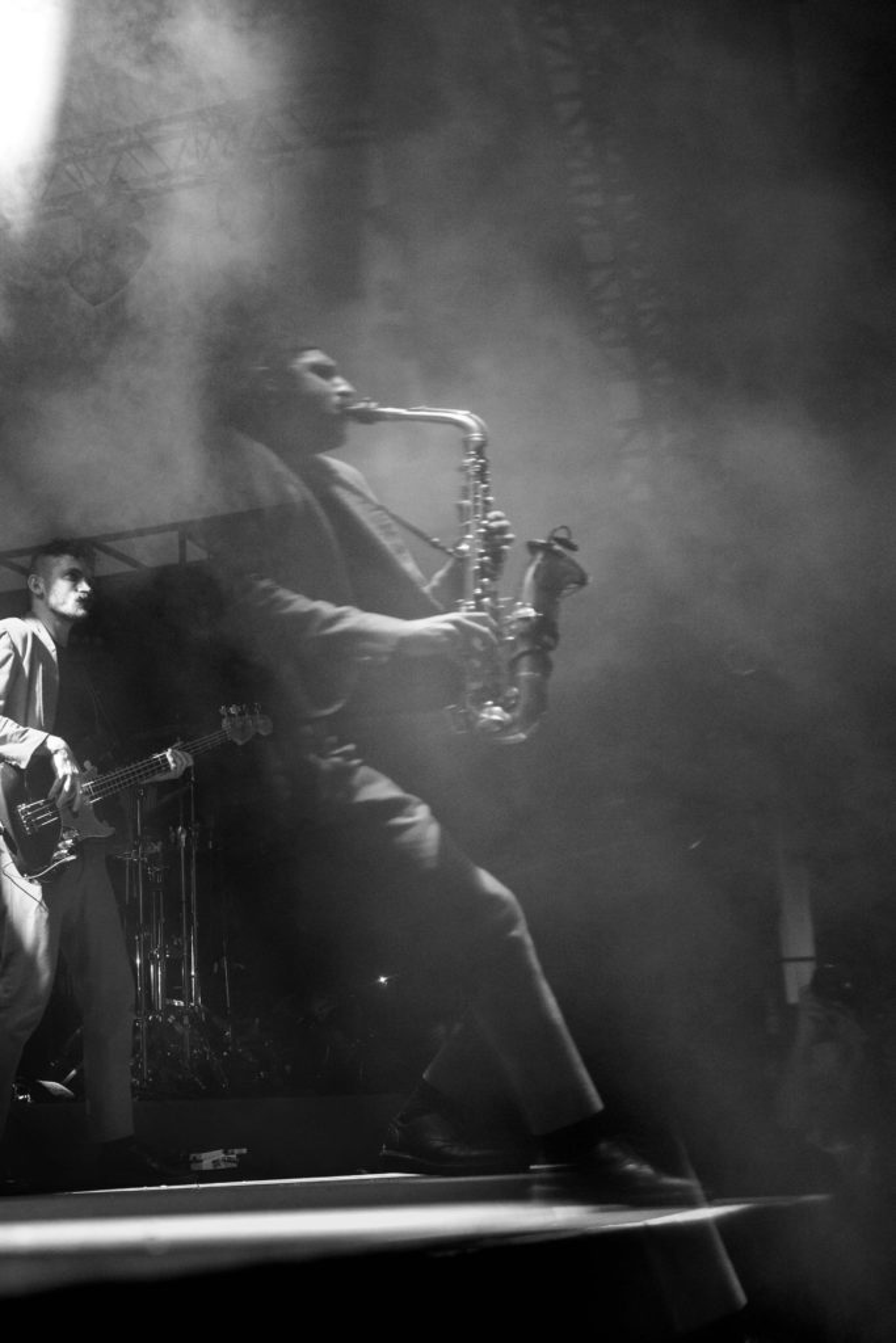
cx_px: 448
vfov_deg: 38.2
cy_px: 672
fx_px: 1941
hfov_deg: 26.0
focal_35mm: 52
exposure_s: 1/200
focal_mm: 35
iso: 1000
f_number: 5
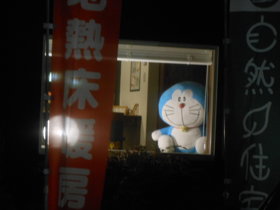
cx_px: 140
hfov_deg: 10.4
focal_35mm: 191
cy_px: 105
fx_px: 1545
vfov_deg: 7.8
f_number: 5.6
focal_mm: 34
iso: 400
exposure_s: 1/3
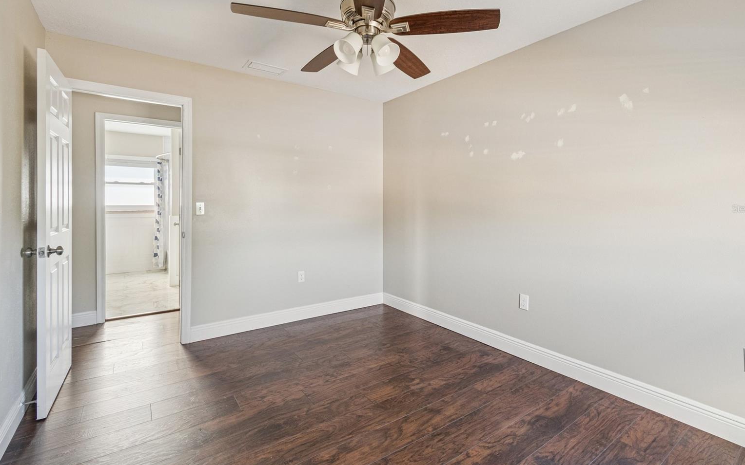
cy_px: 208
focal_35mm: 16
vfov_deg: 71.1
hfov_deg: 97.8
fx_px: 325
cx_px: 386
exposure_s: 1/40
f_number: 7.1
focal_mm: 10
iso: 640
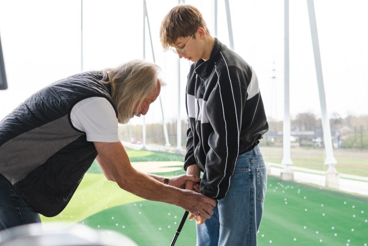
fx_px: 767
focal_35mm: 75
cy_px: 227
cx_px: 107
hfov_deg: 26.7
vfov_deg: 17.9
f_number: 3.5
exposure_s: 1/125
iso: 100
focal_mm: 35
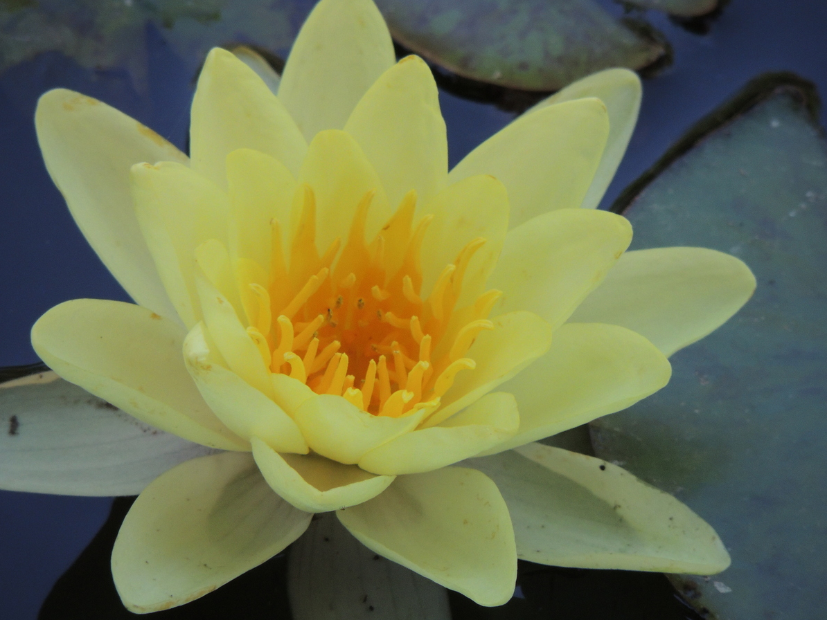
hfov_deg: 1.8
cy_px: 300
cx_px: 395
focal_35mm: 1072
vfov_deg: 1.4
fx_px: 25616
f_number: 5.9
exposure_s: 1/320
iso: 400
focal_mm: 180
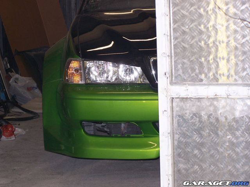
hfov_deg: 18.7
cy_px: 94
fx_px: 758
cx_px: 125
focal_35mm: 105
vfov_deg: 14.1
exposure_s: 1/90
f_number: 3.2
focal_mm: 17.5
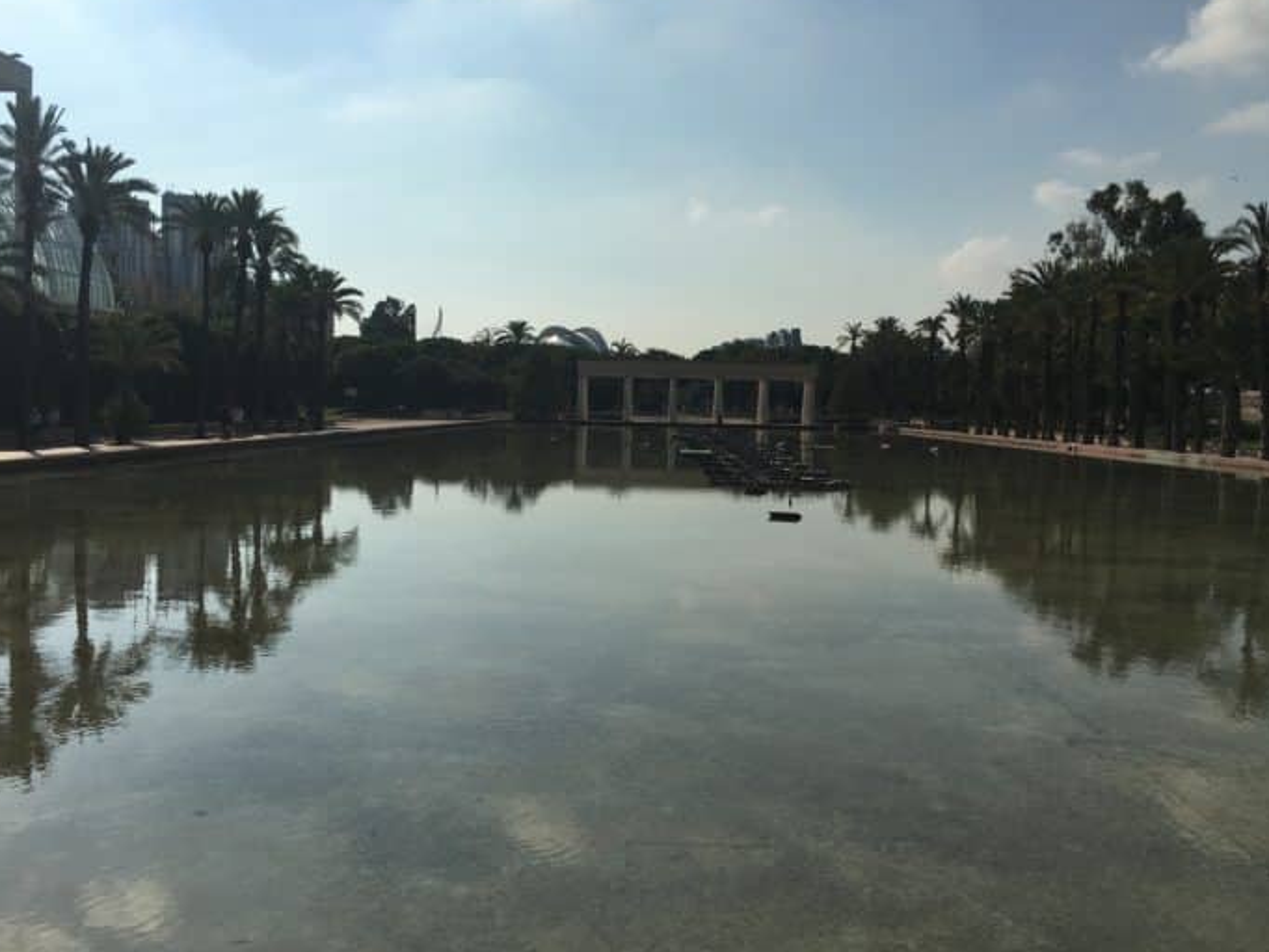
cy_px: 443
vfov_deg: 41.8
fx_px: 1247
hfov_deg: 53.9
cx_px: 625
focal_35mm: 34
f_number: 2.2
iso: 25
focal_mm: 4.15
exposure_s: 1/6410
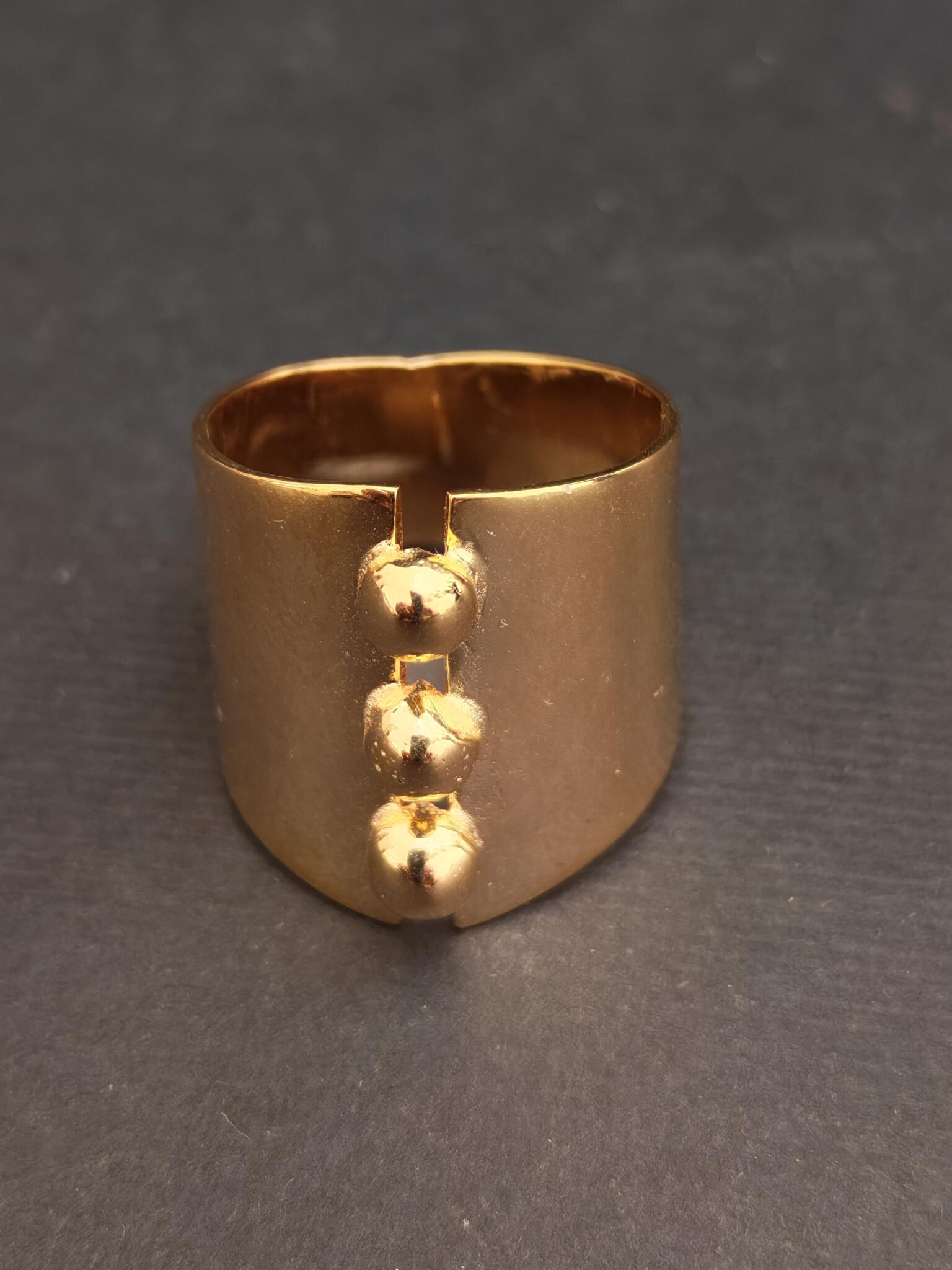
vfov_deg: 28.6
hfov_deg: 21.6
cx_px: 476
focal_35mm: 68
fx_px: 2493
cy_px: 635
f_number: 1.9
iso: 800
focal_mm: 6.12
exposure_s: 1/50
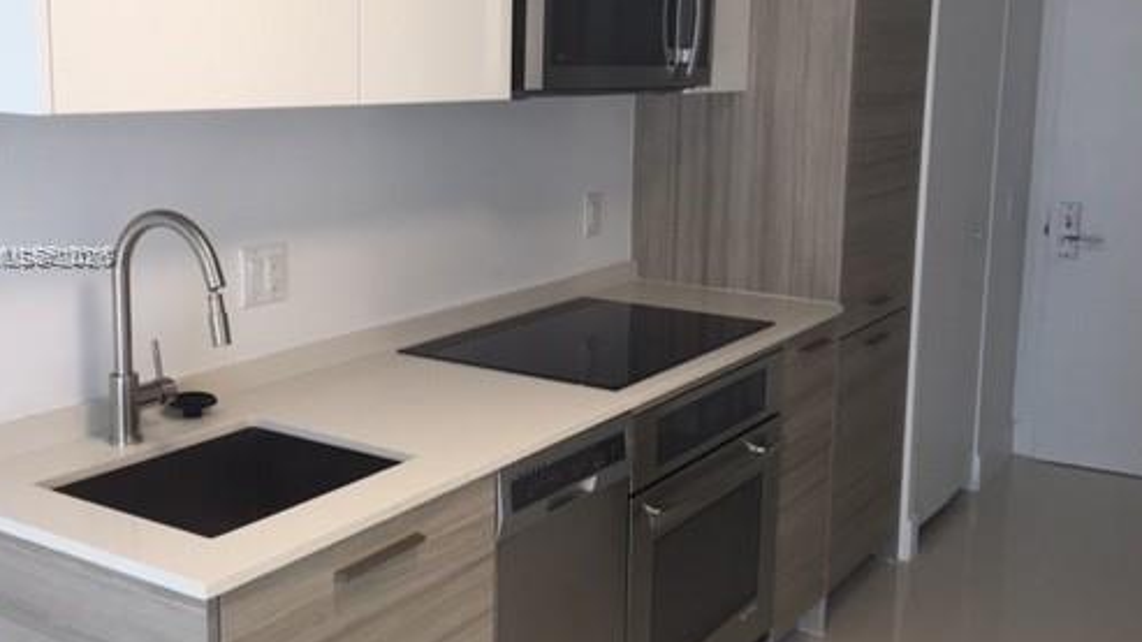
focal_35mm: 41
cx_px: 535
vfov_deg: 28.9
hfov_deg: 49.4
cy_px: 257
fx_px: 1241
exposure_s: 1/30
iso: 40
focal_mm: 4.15
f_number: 2.2
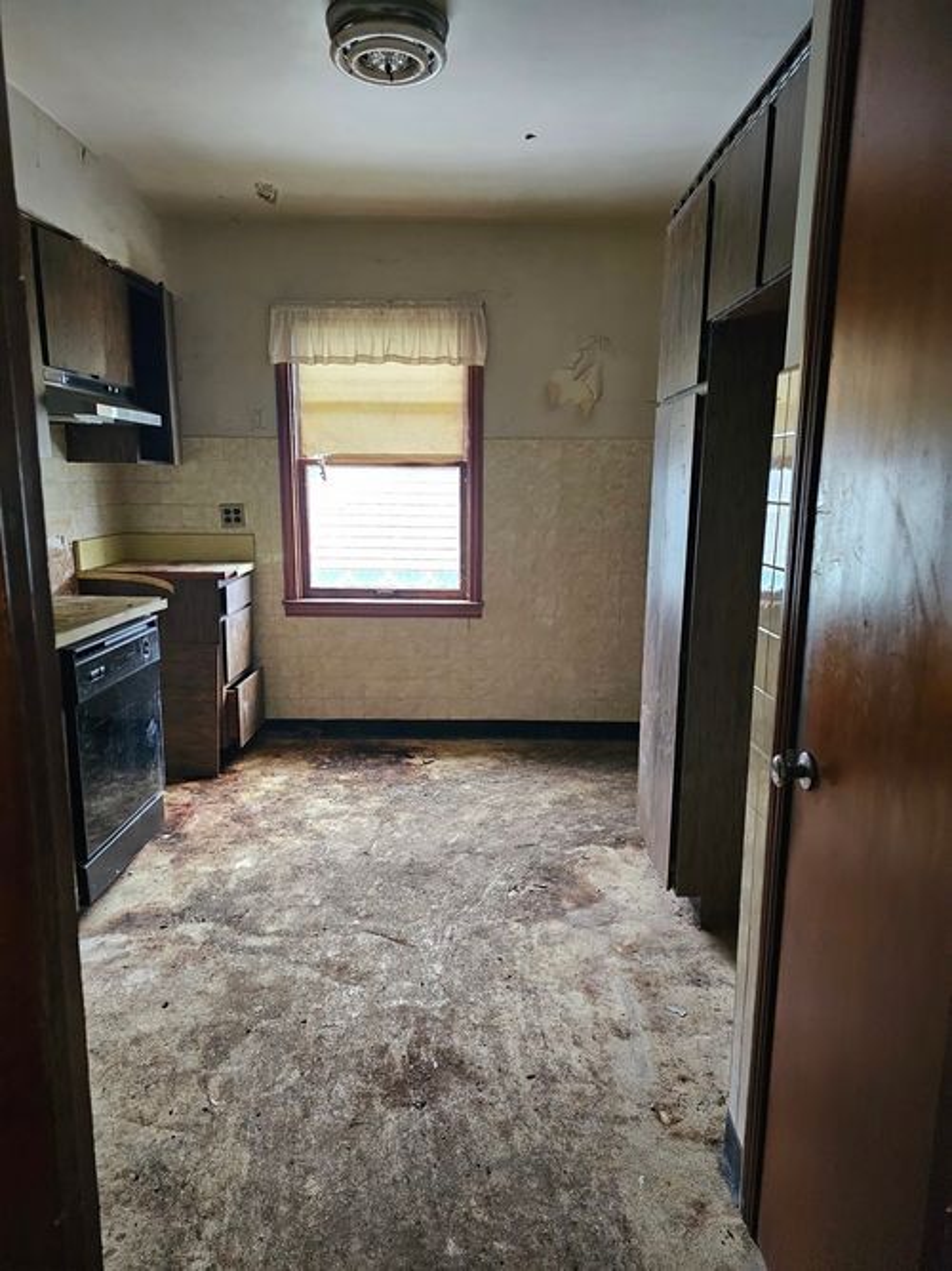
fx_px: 844
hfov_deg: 58.9
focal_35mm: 23
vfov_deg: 73.9
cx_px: 476
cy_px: 636
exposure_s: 1/120
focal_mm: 6.3
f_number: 1.7
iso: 1000
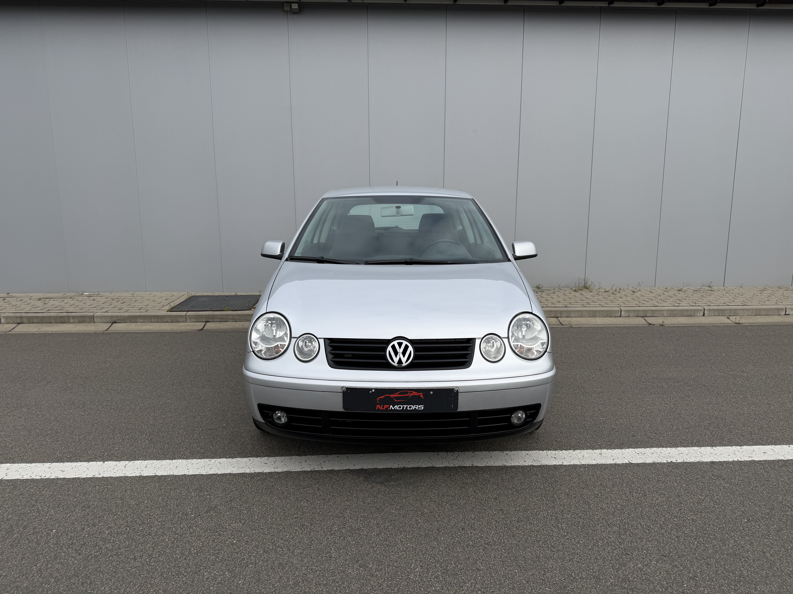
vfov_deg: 56.8
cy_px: 297
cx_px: 396
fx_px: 550
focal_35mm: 24
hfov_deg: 71.6
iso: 80
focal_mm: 6.76
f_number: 1.78
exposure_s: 1/4673
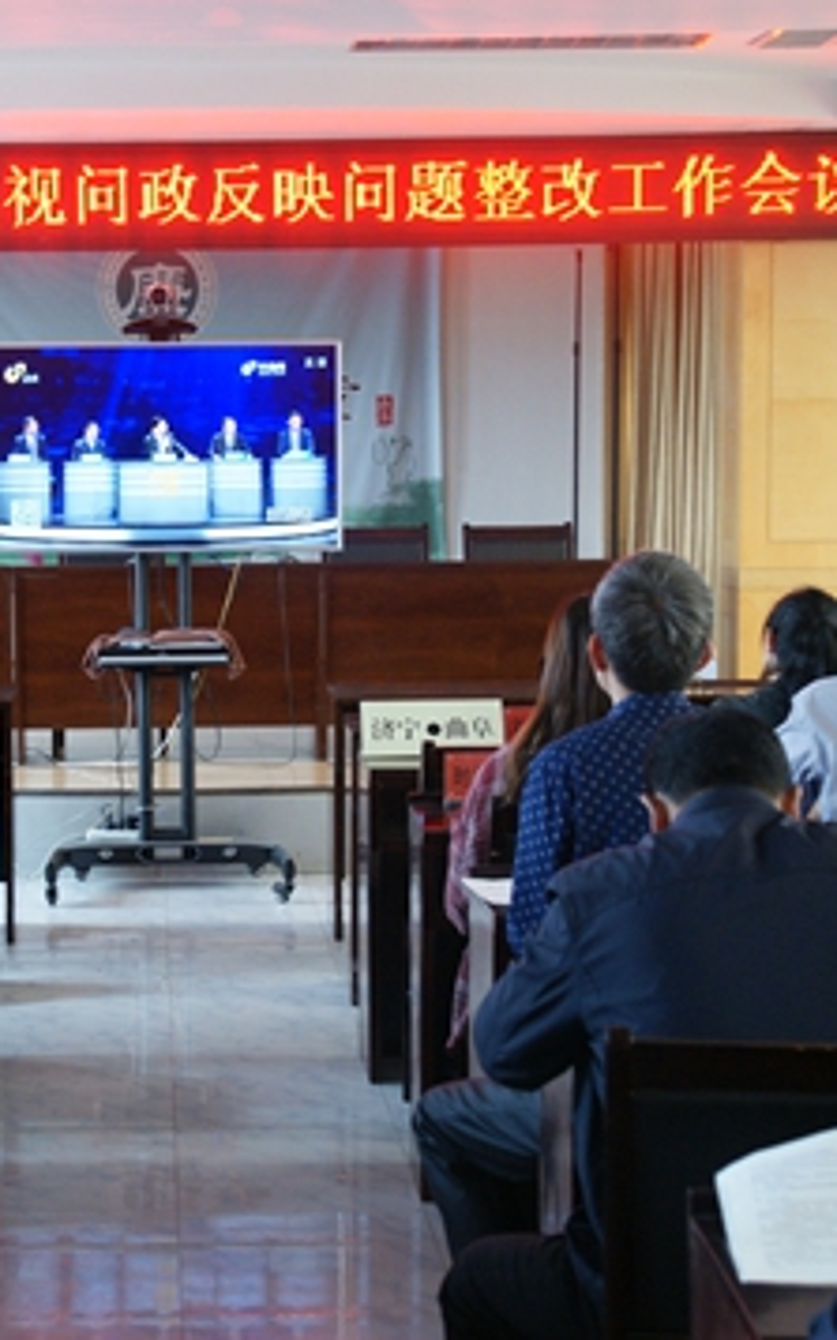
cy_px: 739
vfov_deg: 26.8
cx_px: 184
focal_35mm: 77
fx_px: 2811
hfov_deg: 16.8
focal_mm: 30
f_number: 4.5
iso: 640
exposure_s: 1/50
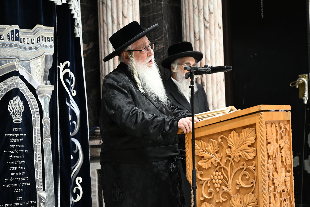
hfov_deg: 17.1
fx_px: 1033
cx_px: 155
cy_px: 104
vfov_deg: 11.4
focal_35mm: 120
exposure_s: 1/100
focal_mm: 120
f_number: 4
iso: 2500
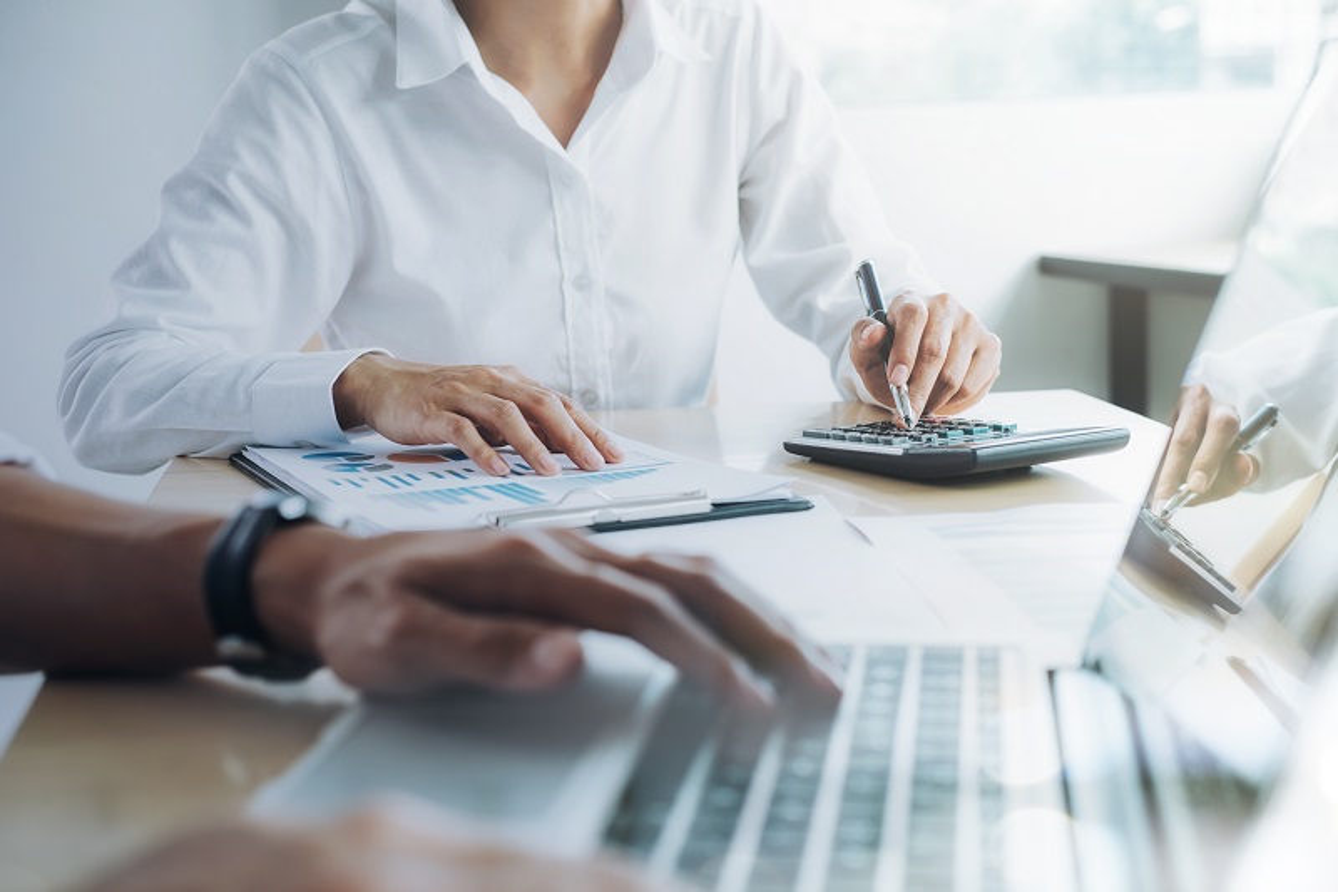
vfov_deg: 25.5
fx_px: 1969
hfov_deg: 37.5
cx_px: 669
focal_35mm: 53
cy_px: 446
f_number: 3.2
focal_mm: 35
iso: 250
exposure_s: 1/180
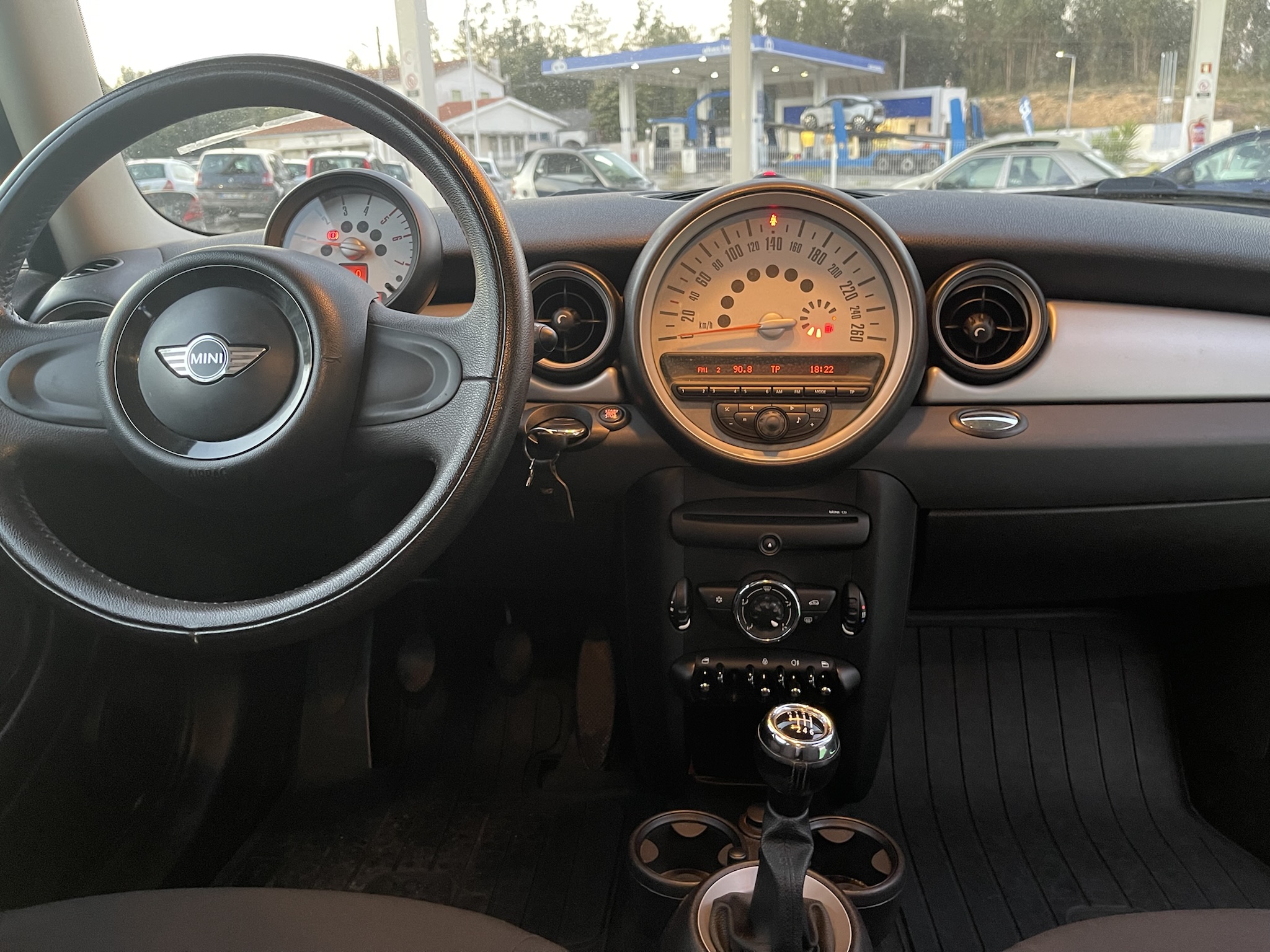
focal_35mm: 26
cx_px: 635
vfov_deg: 53.1
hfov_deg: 67.3
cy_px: 476
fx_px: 954
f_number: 1.6
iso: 500
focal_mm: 5.1
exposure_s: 1/32
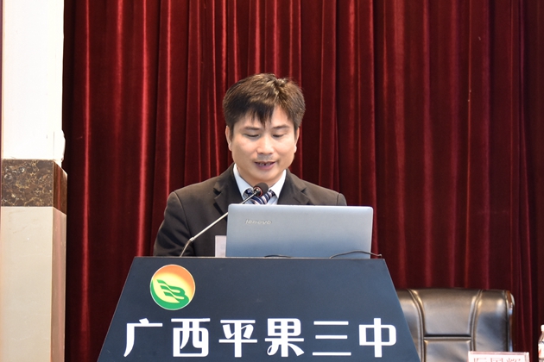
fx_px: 952
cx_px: 272
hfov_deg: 31.9
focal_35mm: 63
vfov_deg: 21.6
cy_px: 181
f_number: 4.8
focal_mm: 42
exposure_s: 1/8
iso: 400
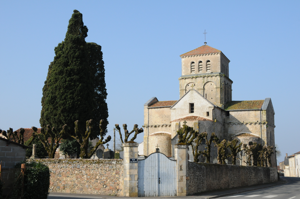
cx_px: 150
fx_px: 424
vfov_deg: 26.4
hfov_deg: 38.9
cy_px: 100
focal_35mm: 51
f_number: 13
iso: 800
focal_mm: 34
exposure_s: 1/640
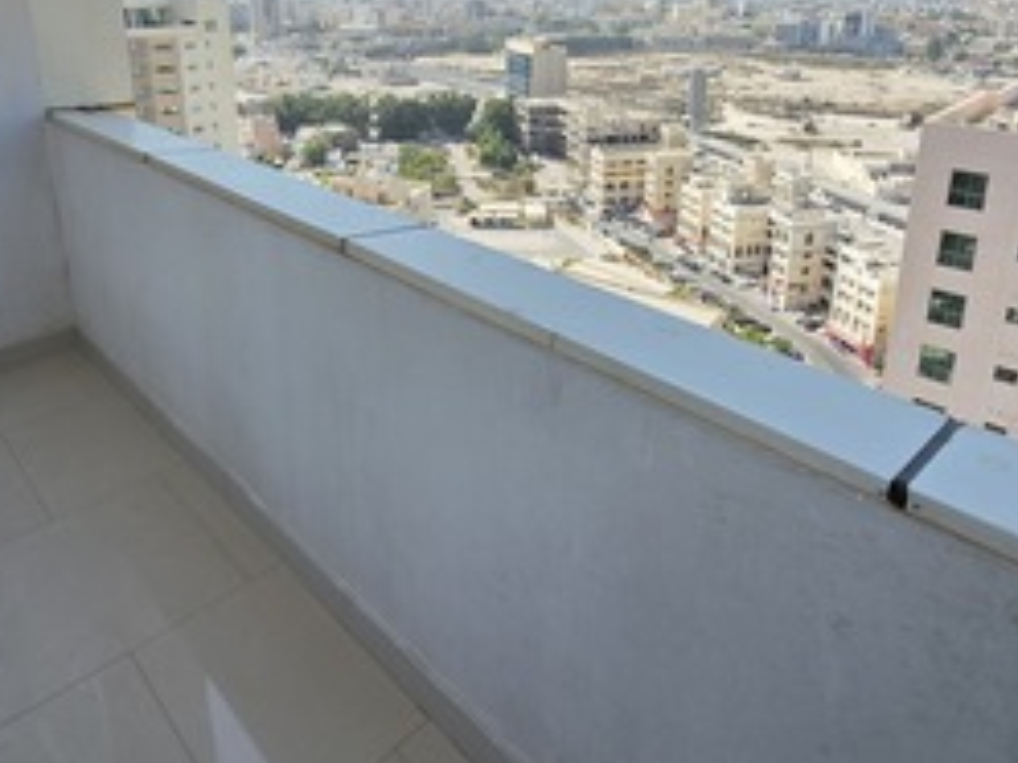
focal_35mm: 24
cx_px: 482
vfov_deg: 54.2
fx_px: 706
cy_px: 191
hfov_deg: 71.5
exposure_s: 1/1387
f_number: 1.9
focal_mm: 2.2
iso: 40
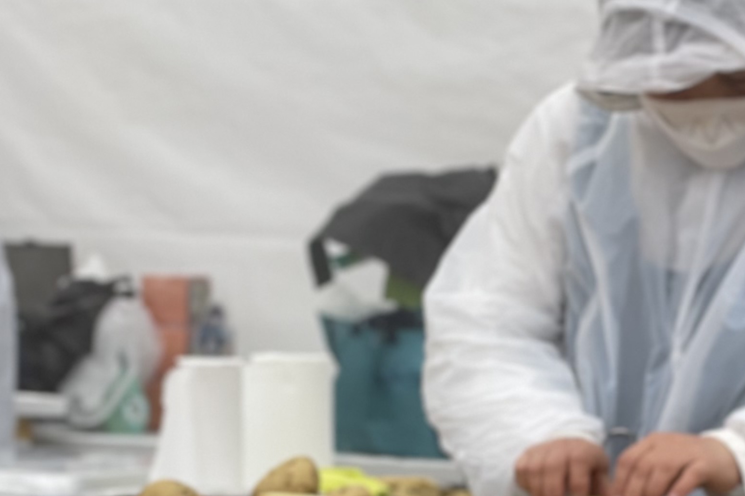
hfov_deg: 14.0
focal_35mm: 141
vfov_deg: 9.6
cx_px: 967
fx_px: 2917
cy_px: 541
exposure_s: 1/208
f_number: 2
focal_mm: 6
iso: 25
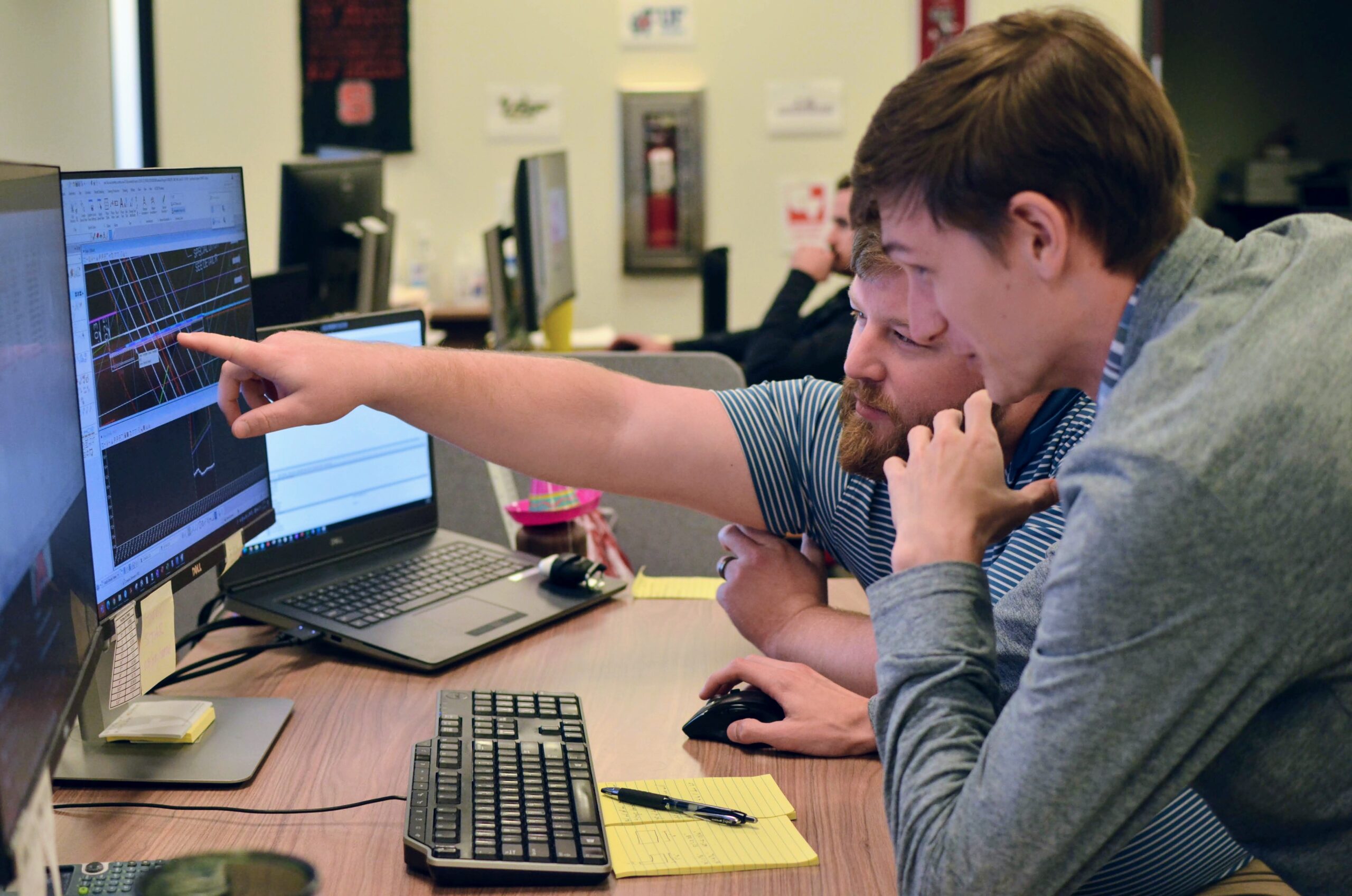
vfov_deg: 25.6
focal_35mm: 52
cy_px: 448
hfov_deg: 37.9
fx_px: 1968
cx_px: 676
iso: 800
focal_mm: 35
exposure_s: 1/320
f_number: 2.8
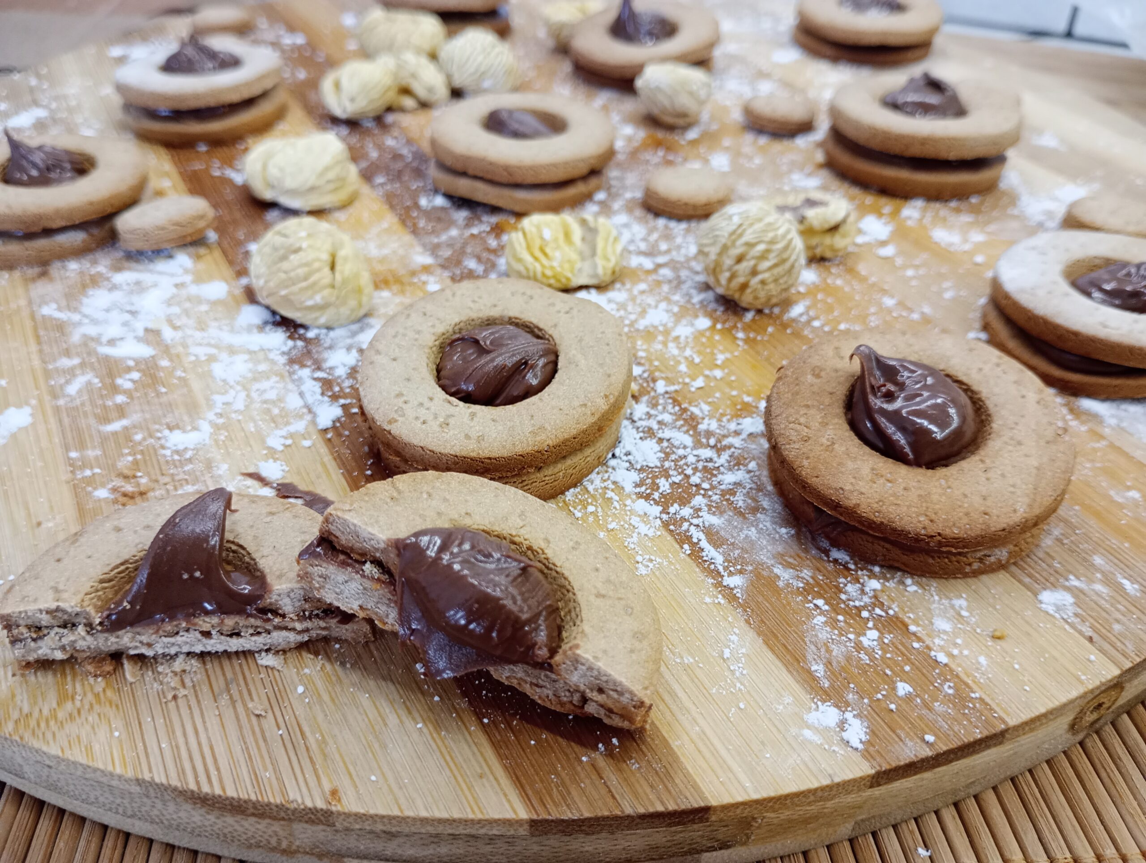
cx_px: 573
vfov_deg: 49.9
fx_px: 928
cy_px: 432
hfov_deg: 63.4
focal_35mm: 28
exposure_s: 1/33.3
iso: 401
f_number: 1.8
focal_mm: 4.27
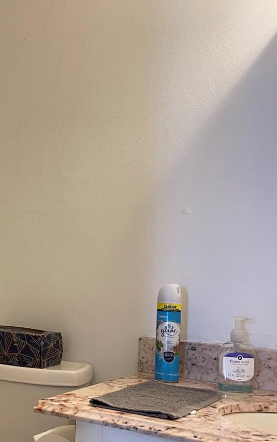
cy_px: 253
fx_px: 580
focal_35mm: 48
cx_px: -75
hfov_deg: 23.9
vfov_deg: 41.7
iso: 125
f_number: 1.6
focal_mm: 5.1
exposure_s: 1/60
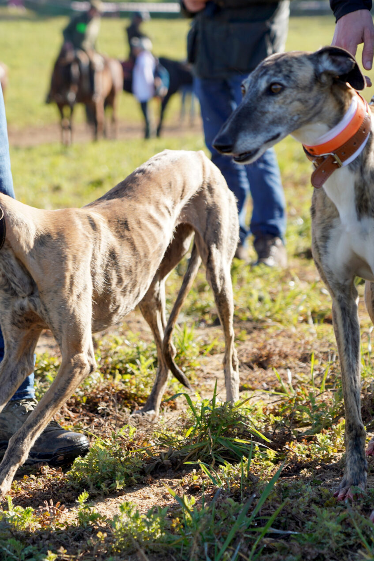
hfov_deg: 12.4
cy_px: 281
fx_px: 1714
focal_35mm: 110
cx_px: 96
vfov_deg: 18.6
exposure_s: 1/320
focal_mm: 73
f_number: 4
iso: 100
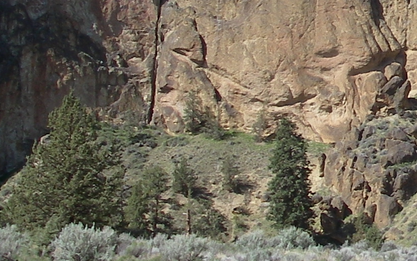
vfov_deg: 9.5
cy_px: -33
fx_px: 1557
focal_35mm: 137
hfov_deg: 14.3
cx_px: 616
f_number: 6.6
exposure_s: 1/160
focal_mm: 6.3
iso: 64
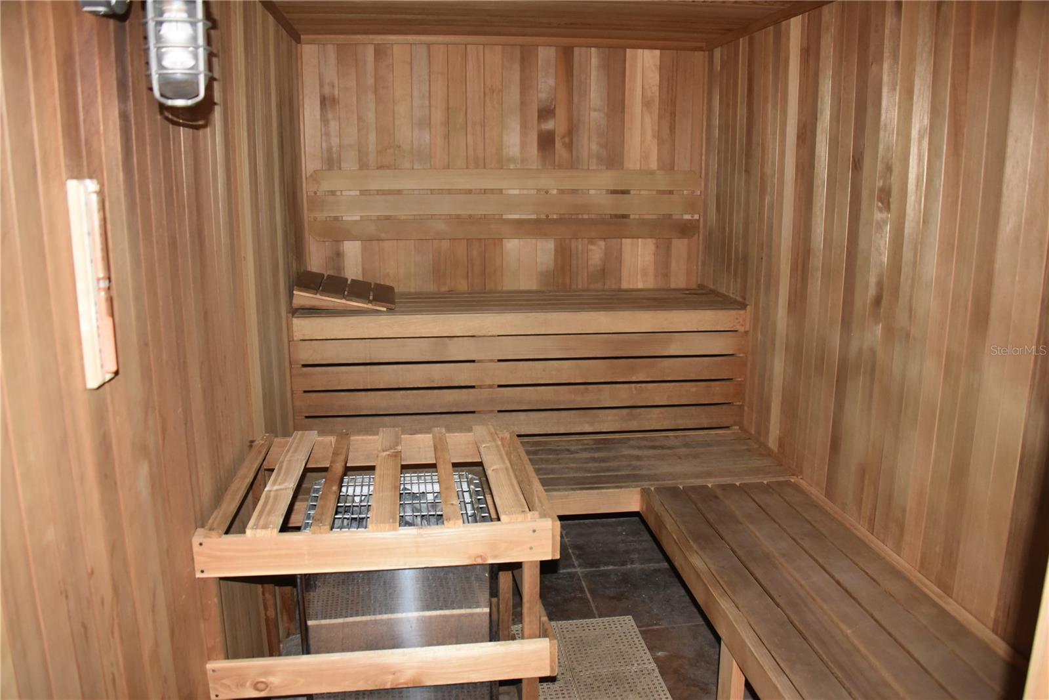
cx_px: 524
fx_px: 816
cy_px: 350
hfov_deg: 65.5
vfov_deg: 46.4
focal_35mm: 28
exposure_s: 1/60
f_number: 3.5
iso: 3200
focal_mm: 28
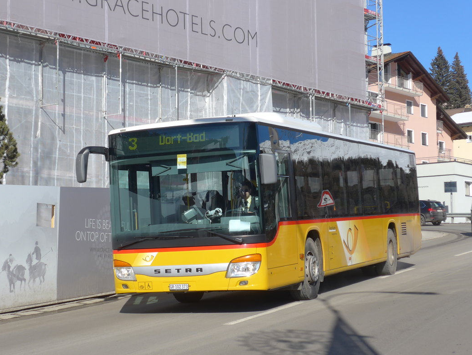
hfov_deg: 25.6
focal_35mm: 76
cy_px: 182
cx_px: 201
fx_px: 1037
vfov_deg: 19.4
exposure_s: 1/1000
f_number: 3.9
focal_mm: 13.4
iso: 80
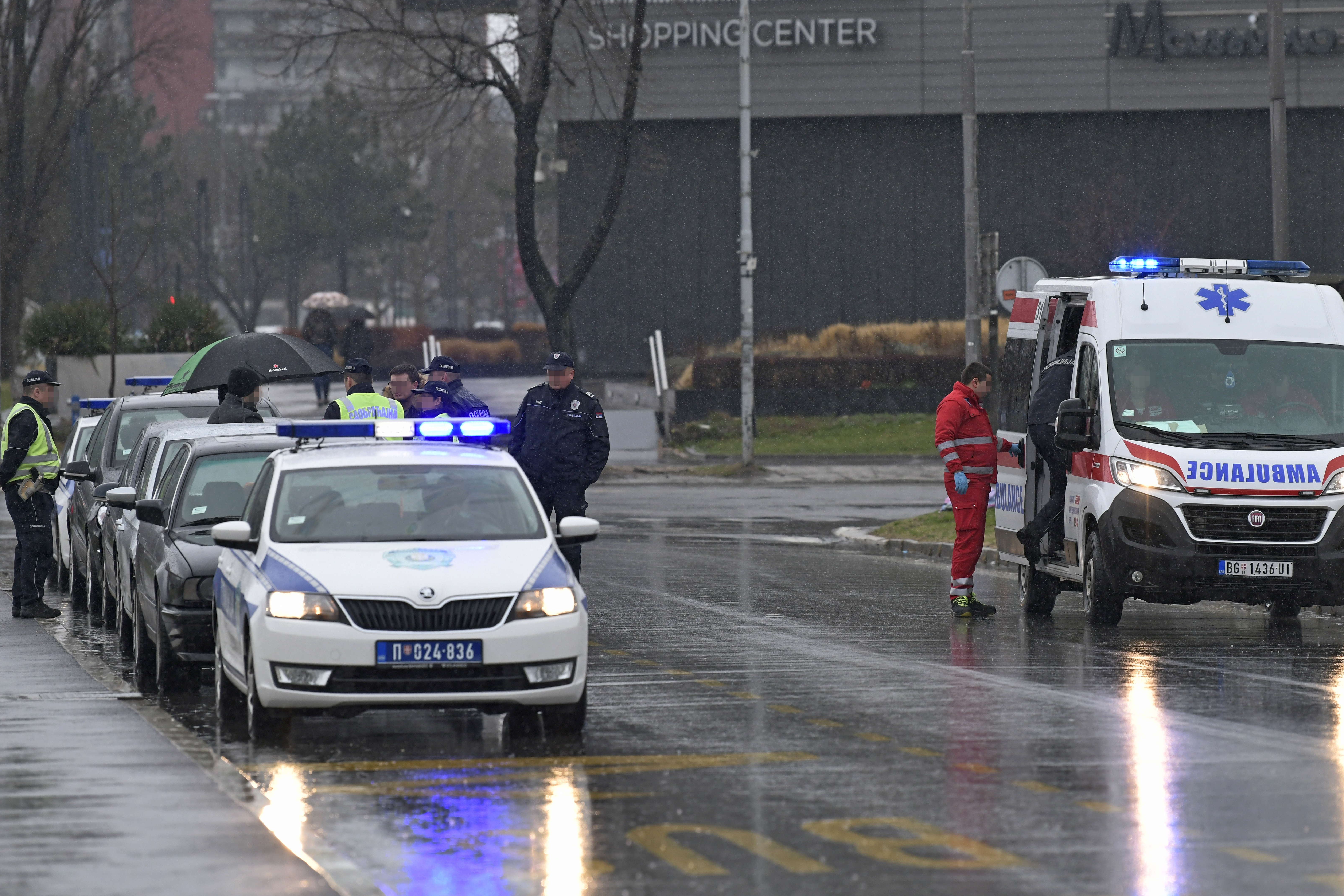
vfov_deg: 5.3
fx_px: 9669
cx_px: 818
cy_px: 440
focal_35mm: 259
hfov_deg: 7.9
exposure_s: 1/1600
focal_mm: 200
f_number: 4
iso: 1000
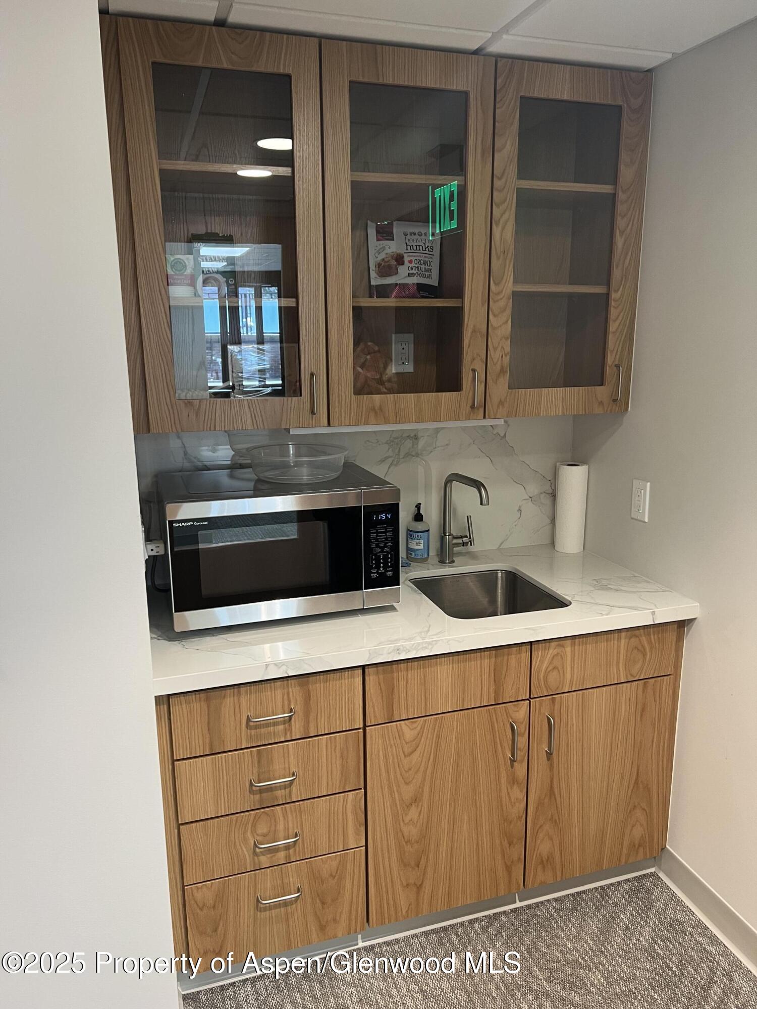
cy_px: 504
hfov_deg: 53.1
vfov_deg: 67.3
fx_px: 758
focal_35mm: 26
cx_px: 378
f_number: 1.5
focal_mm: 5.7
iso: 100
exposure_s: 1/60
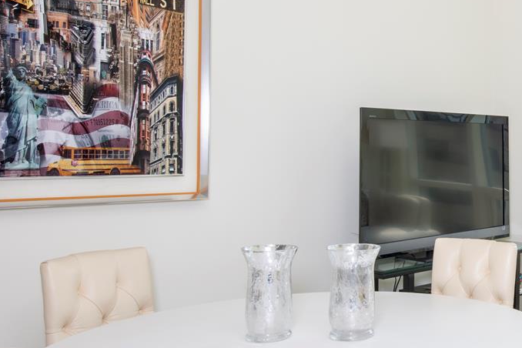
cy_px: 151
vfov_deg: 26.5
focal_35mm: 51
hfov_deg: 34.8
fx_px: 739
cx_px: 540
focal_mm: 18
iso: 200
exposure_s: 1/25
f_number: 10
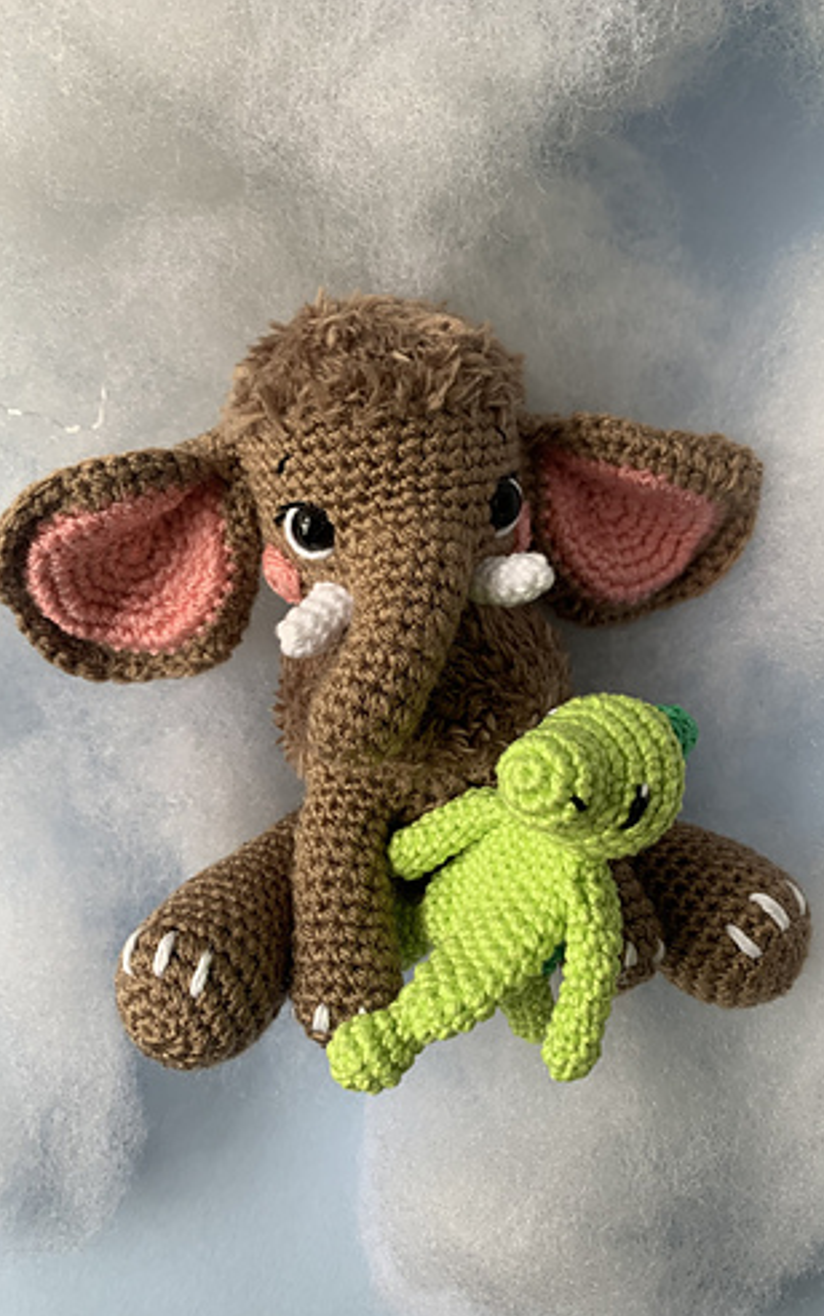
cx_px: 435
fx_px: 1005
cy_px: 663
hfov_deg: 44.6
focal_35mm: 28
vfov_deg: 66.4
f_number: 1.8
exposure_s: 1/122
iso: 64
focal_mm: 4.25
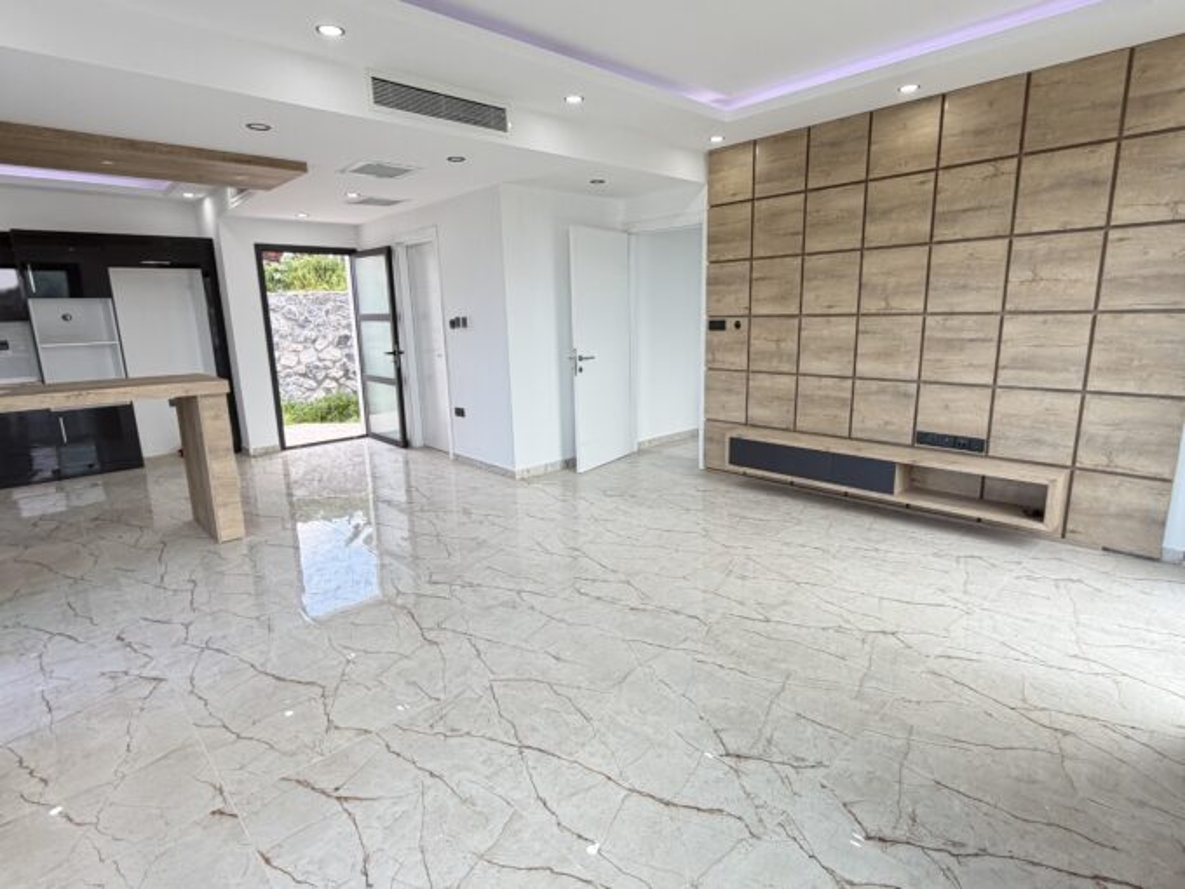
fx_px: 479
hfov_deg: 102.1
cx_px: 592
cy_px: 444
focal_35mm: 14
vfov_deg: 85.7
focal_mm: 2.22
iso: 80
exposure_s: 1/121
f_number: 2.2
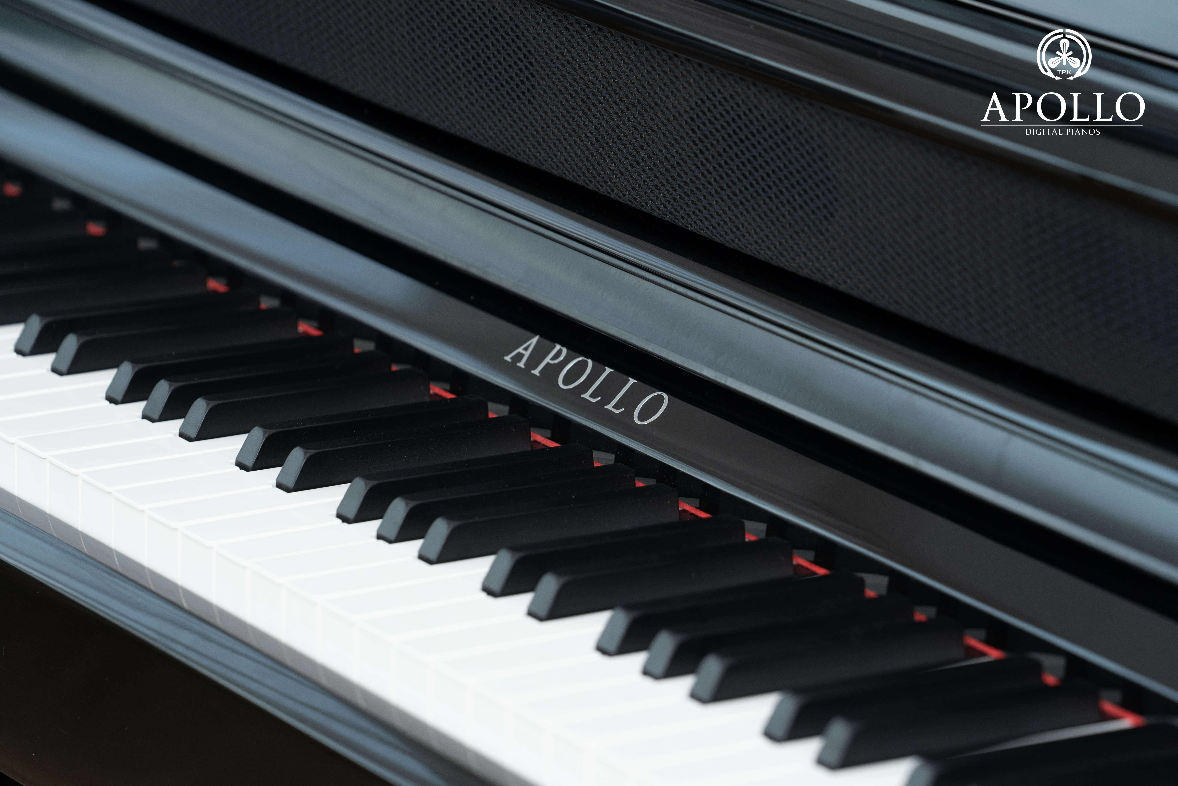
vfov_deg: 7.7
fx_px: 5857
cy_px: 393
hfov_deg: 11.5
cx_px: 589
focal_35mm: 179
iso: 250
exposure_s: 1/100
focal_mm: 179
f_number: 6.3
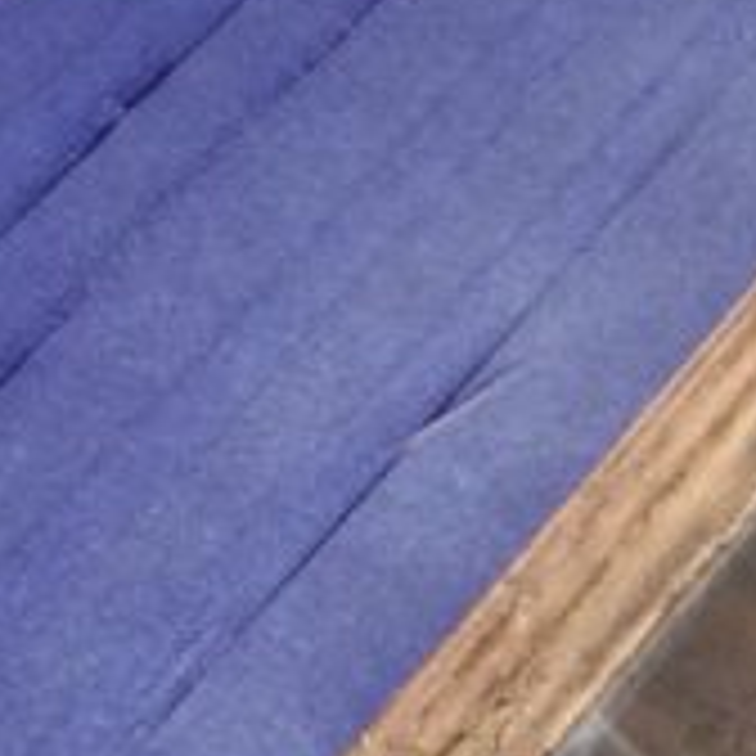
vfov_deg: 11.1
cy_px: 724
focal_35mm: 156
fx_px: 3855
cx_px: 1647
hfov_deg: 10.1
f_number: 2.2
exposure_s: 1/30
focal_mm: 4.15
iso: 160
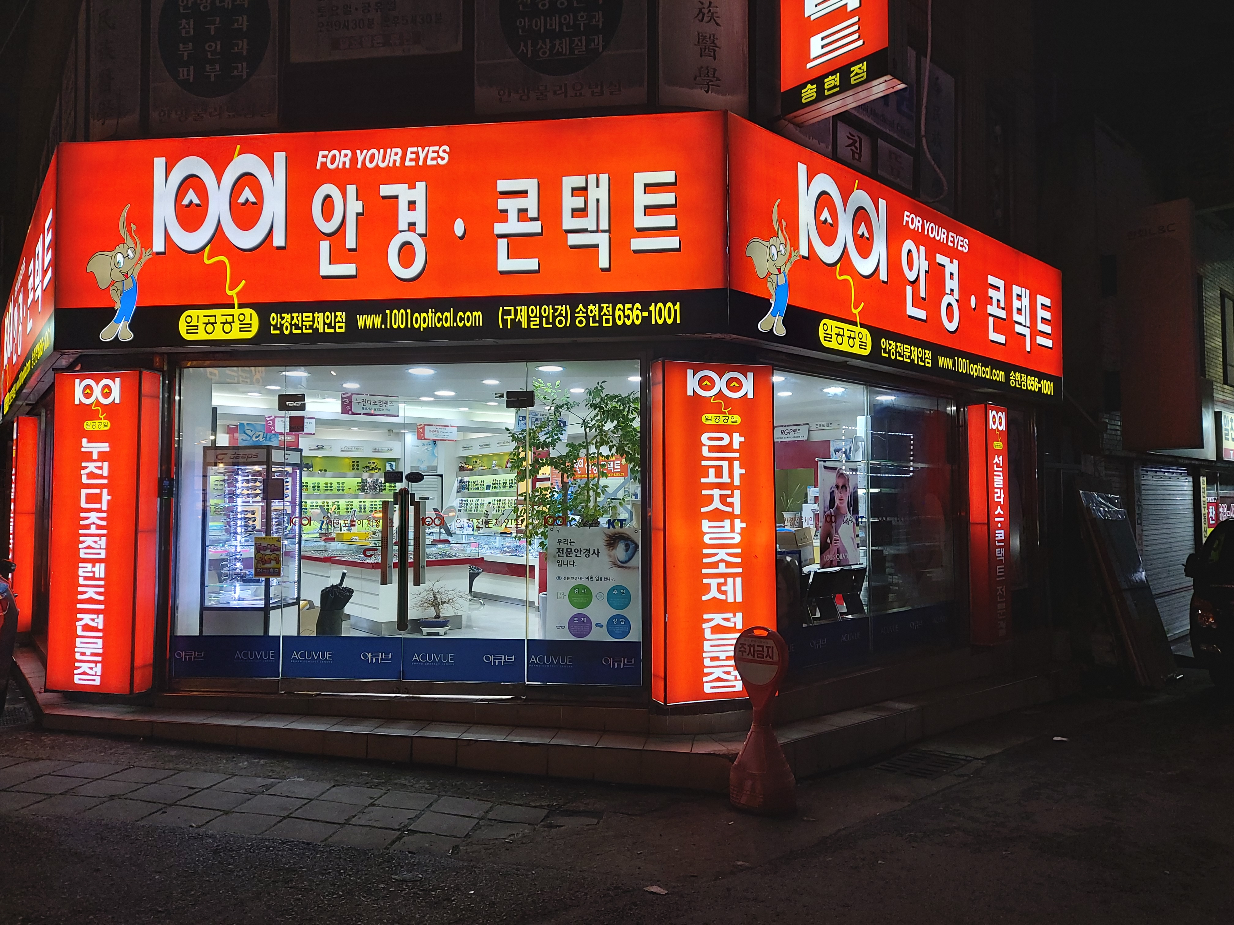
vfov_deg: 54.9
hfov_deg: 69.4
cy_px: 462
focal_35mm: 25
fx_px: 891
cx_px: 617
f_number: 2
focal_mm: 4.58
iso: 100
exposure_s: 1/50
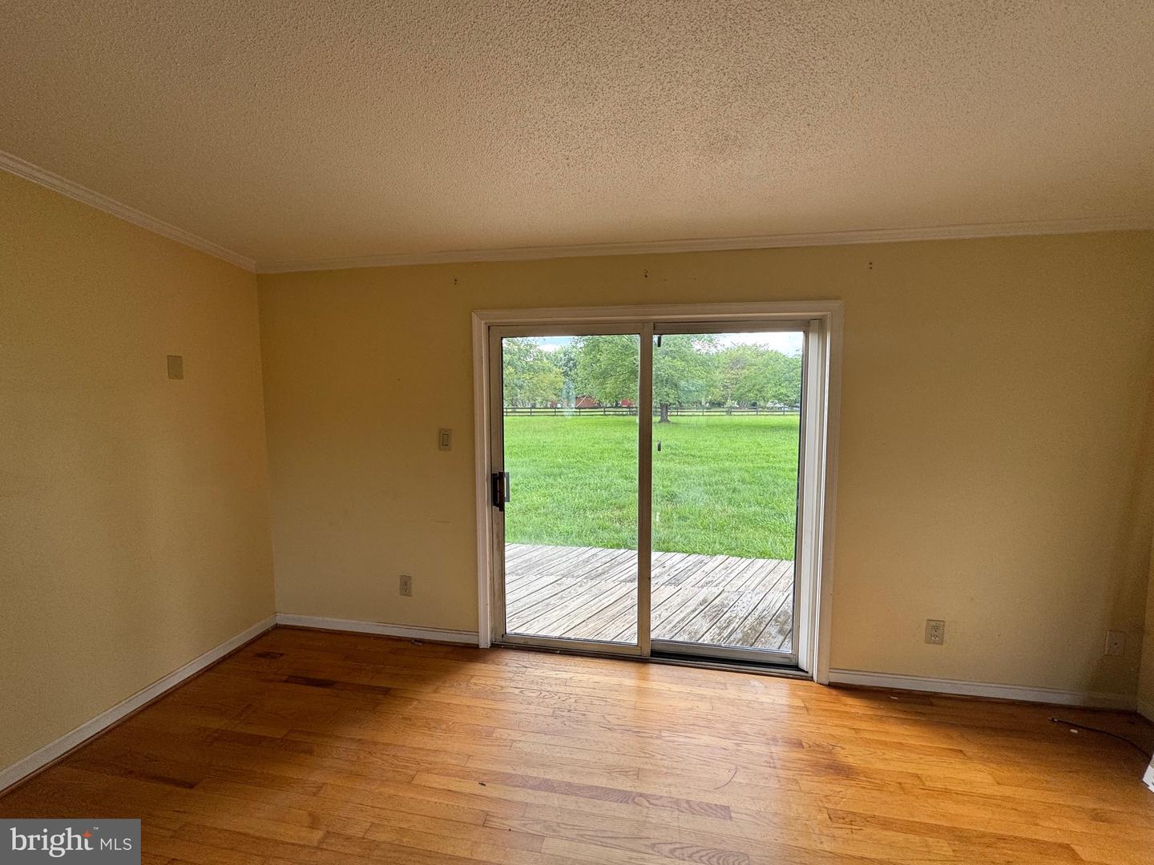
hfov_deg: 102.1
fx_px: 467
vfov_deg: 85.7
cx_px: 577
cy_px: 432
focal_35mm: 14
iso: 80
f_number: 2.2
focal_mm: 2.22
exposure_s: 1/99
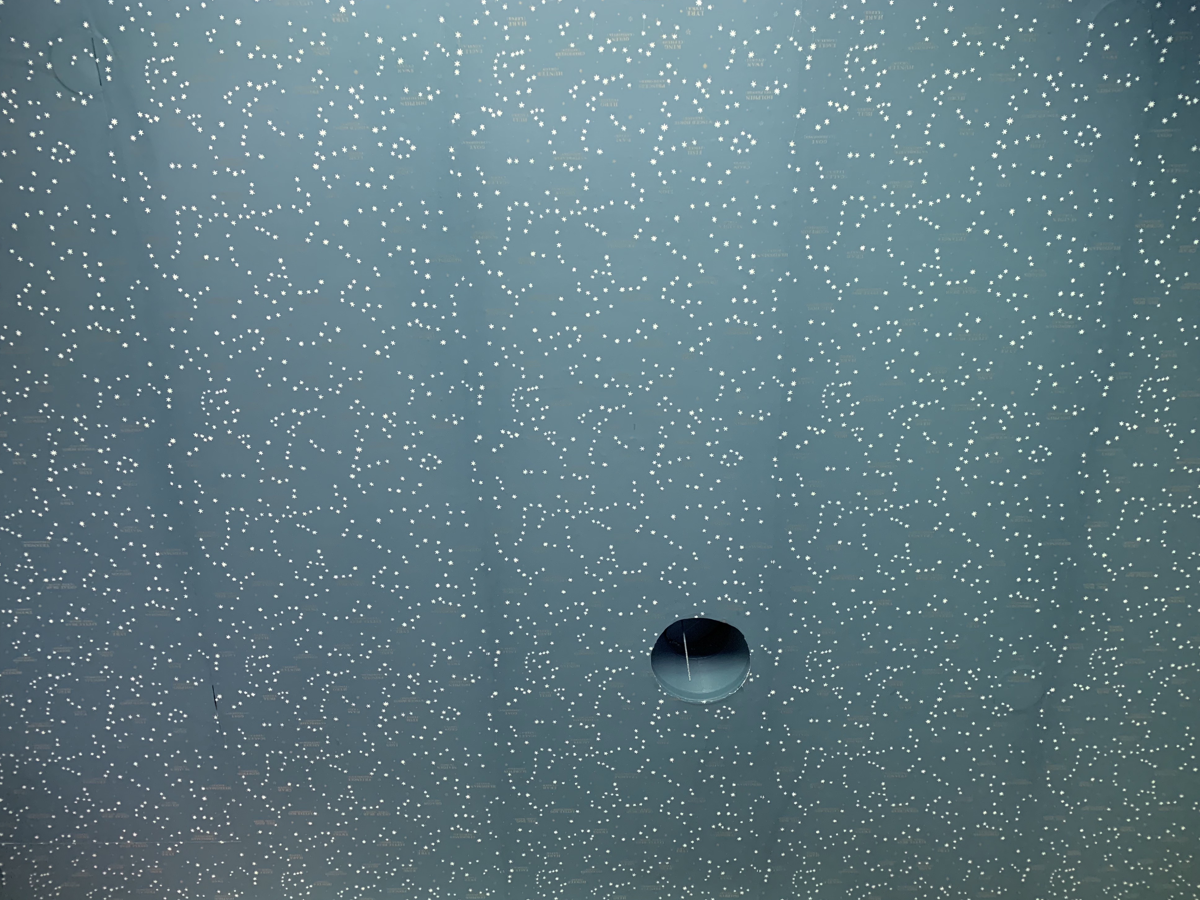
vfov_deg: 51.3
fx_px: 936
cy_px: 442
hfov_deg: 65.3
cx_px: 604
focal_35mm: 27
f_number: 1.8
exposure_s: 1/41
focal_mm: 4.25
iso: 400
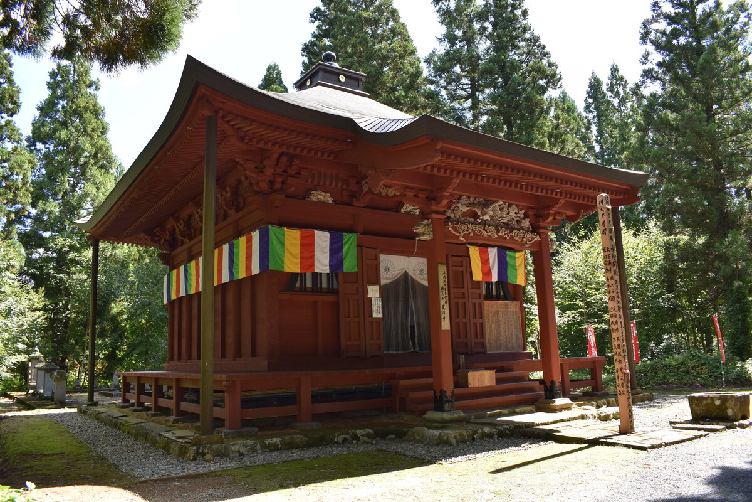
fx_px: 564
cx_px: 376
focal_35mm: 27
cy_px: 251
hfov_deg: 67.4
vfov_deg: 47.9
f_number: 5.6
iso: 160
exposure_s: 1/125
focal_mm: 18
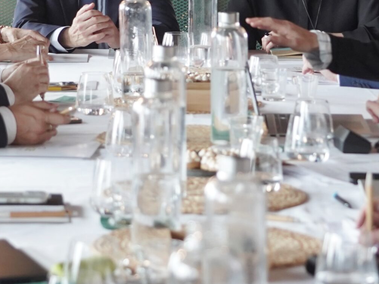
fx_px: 2178
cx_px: 184
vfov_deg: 7.4
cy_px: 43
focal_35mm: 199
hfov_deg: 9.9
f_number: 4
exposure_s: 1/200
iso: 1600
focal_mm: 54
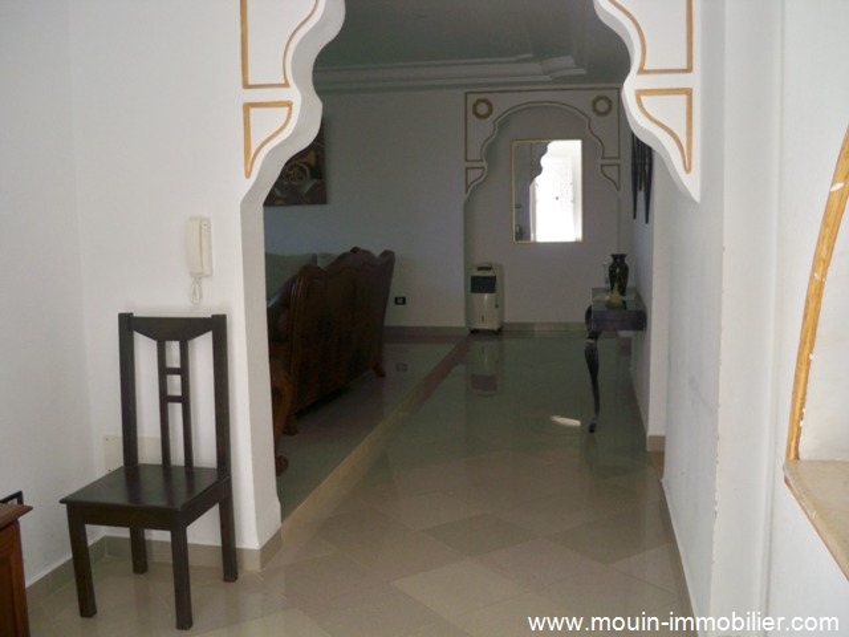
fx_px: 858
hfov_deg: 52.6
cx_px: 424
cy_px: 318
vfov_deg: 40.7
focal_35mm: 35
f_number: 3.1
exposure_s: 1/125
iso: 125
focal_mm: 6.3
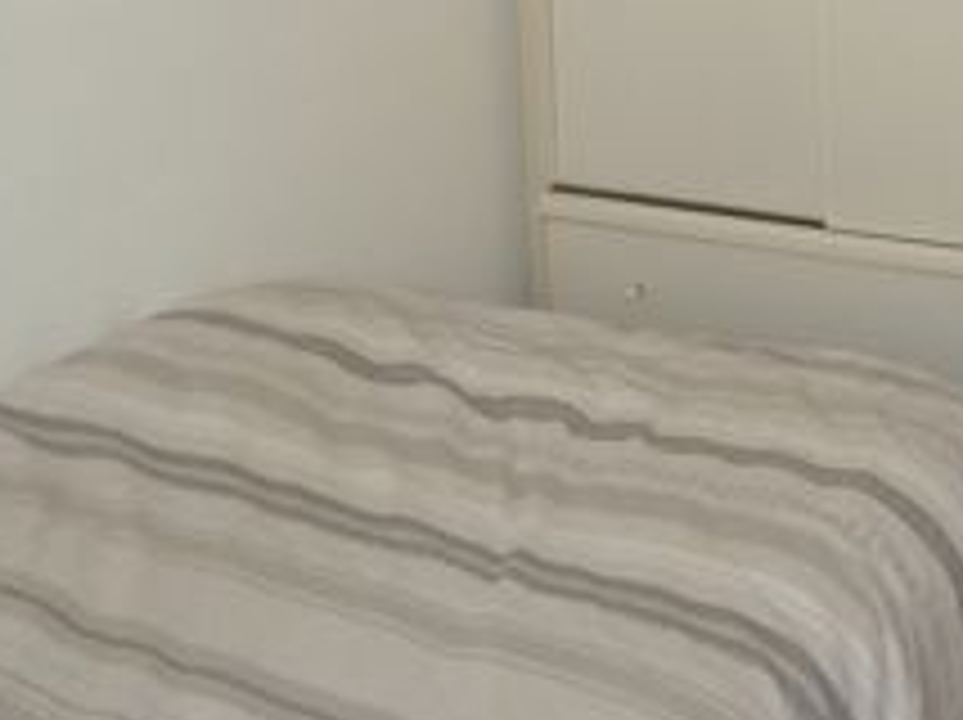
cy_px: -364
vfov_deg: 19.4
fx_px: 1834
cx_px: 952
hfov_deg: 27.8
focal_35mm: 66
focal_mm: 3.6
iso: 160
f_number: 2.8
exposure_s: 1/60
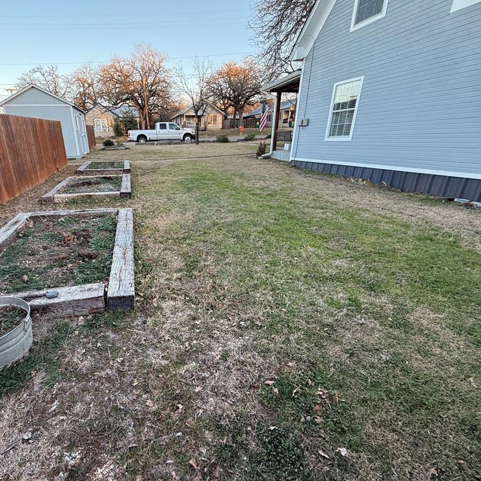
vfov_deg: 84.0
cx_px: 183
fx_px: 267
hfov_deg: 82.5
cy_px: 243
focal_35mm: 17
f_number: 2.2
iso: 125
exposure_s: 1/99
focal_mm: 2.22
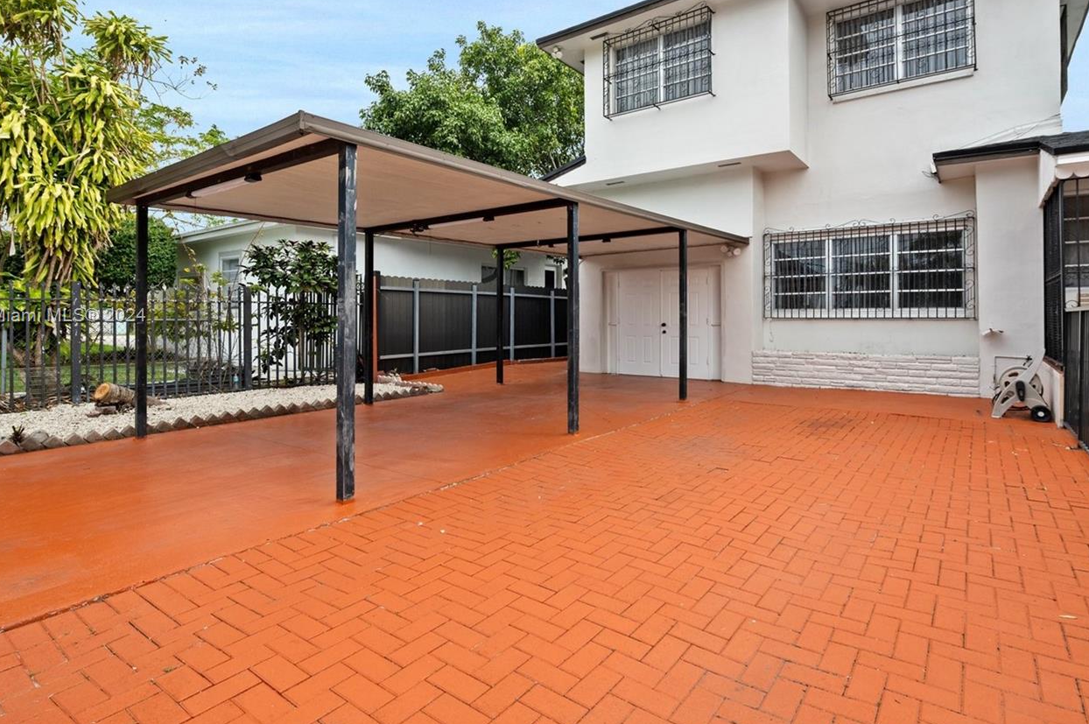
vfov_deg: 67.0
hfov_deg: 90.0
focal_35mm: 18
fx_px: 544
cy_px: 317
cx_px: 566
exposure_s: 1/250
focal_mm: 14
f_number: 8
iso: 200
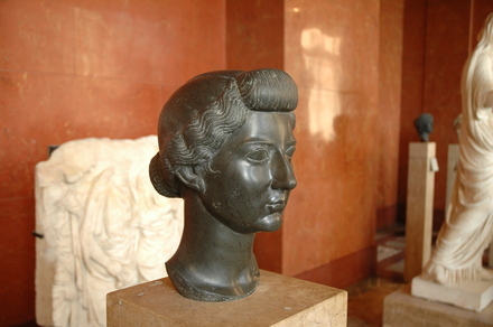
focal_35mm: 38
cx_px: 246
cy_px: 164
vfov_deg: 35.4
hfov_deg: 51.3
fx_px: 513
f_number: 3.8
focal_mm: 25
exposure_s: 1/20
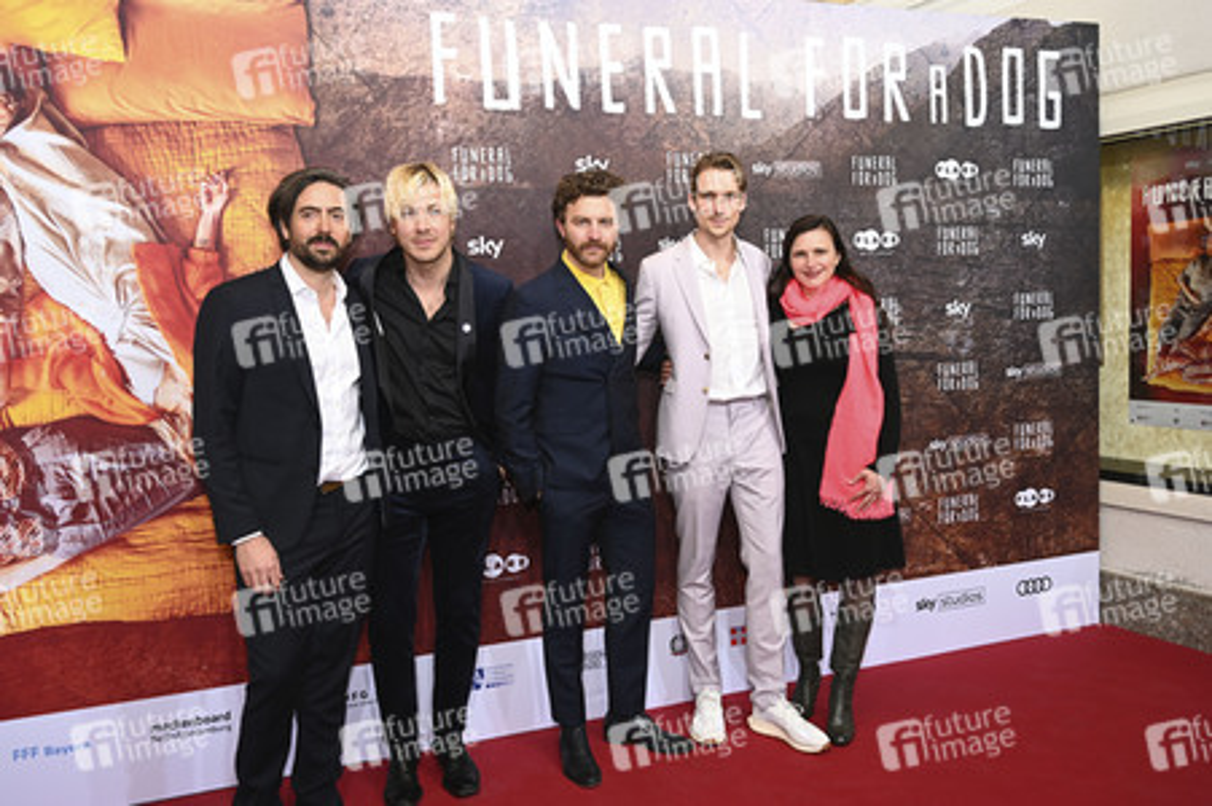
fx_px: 959
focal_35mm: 28
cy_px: 403
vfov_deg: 45.6
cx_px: 606
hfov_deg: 64.6
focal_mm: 28.5
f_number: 6.3
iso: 400
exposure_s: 1/200
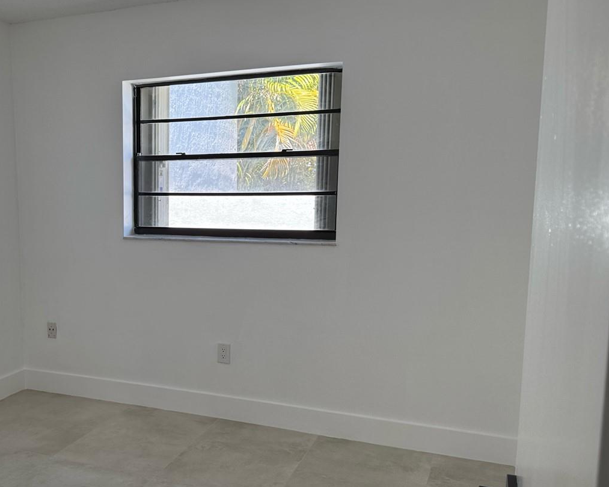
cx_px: 153
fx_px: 667
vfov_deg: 40.0
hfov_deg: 47.3
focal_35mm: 37
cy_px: 282
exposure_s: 1/204
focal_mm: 6.76
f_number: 1.78
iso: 80
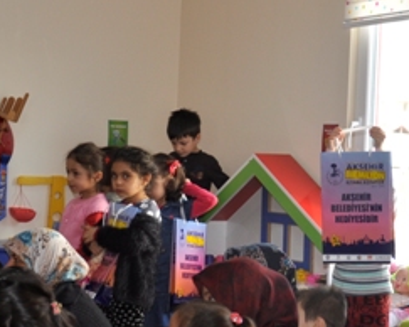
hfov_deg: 21.1
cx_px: 369
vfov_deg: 17.2
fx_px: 1076
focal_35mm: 89
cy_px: 210
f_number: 3.8
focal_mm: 24
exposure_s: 1/80
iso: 320
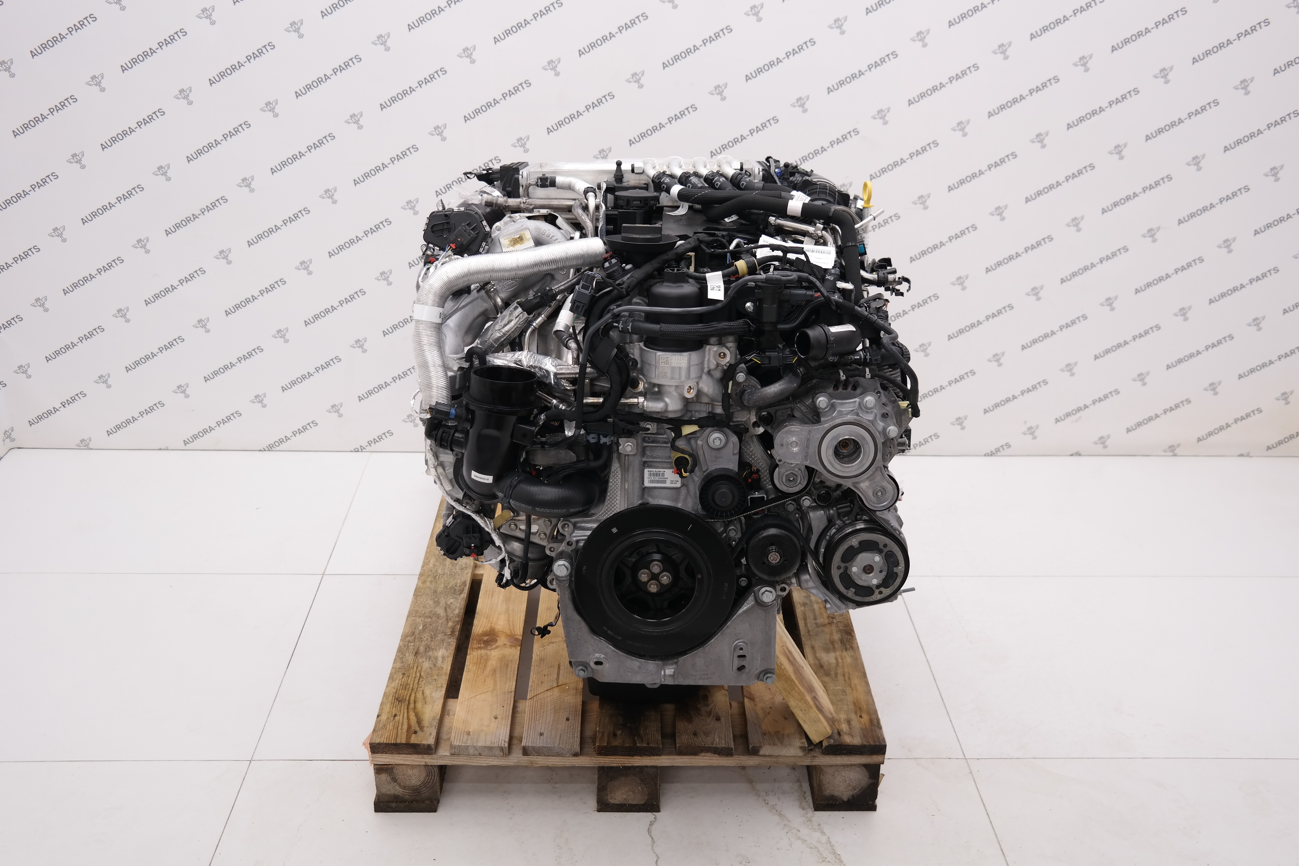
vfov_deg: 36.9
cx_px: 650
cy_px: 433
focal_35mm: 36
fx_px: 1299
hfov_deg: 53.1
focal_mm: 24
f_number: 4
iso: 200
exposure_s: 1/100
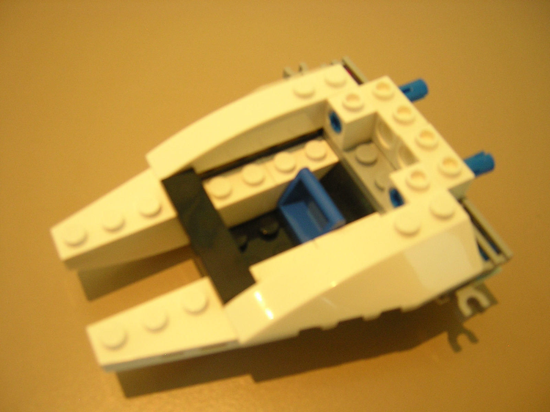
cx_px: 275
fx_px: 572
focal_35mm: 36
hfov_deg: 51.4
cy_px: 206
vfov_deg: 39.7
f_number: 2.6
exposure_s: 1/3.5
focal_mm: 4.7
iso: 183
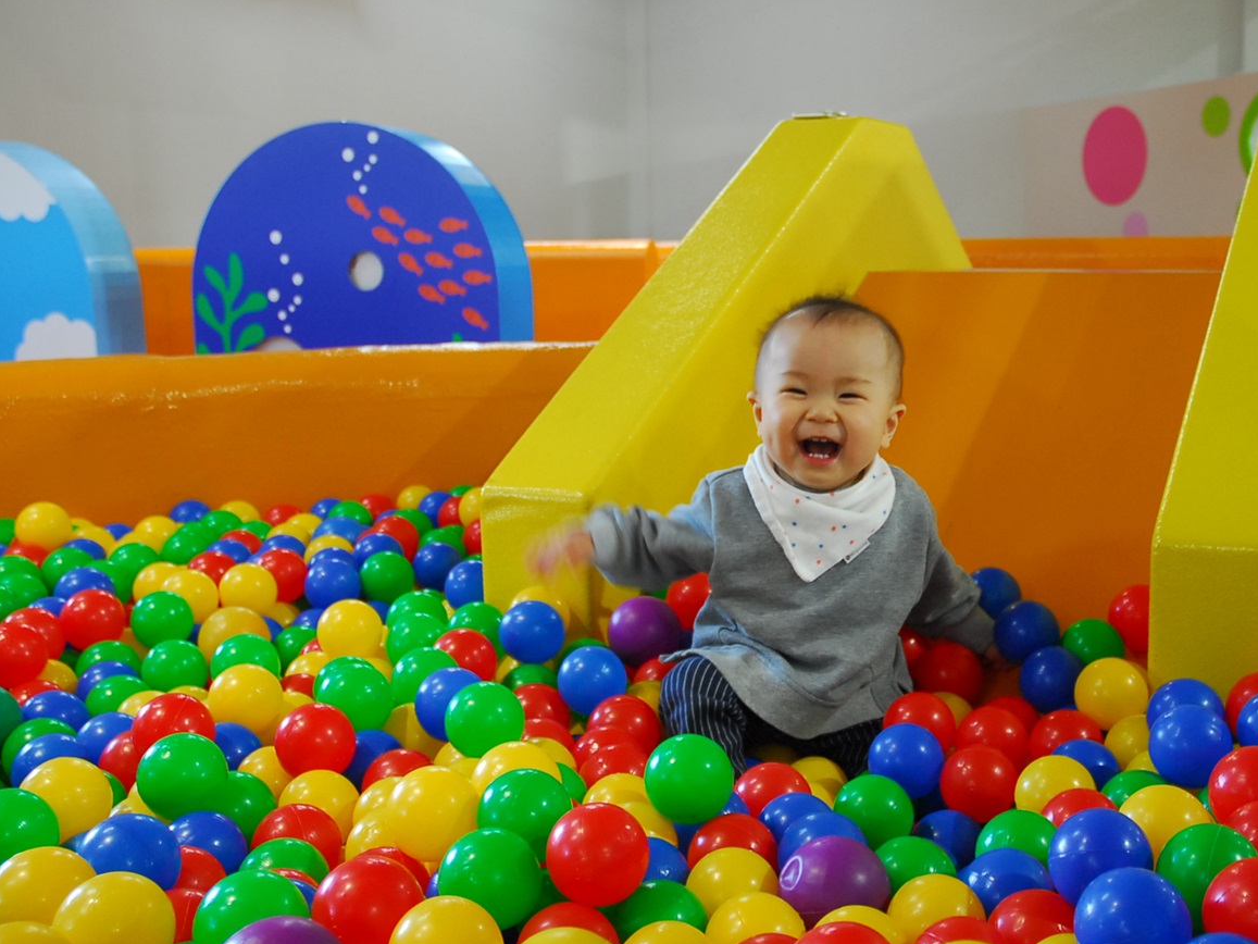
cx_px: 776
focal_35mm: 41
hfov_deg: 45.4
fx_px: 1490
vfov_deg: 35.1
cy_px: 437
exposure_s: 1/30
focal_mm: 22
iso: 560
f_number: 3.5
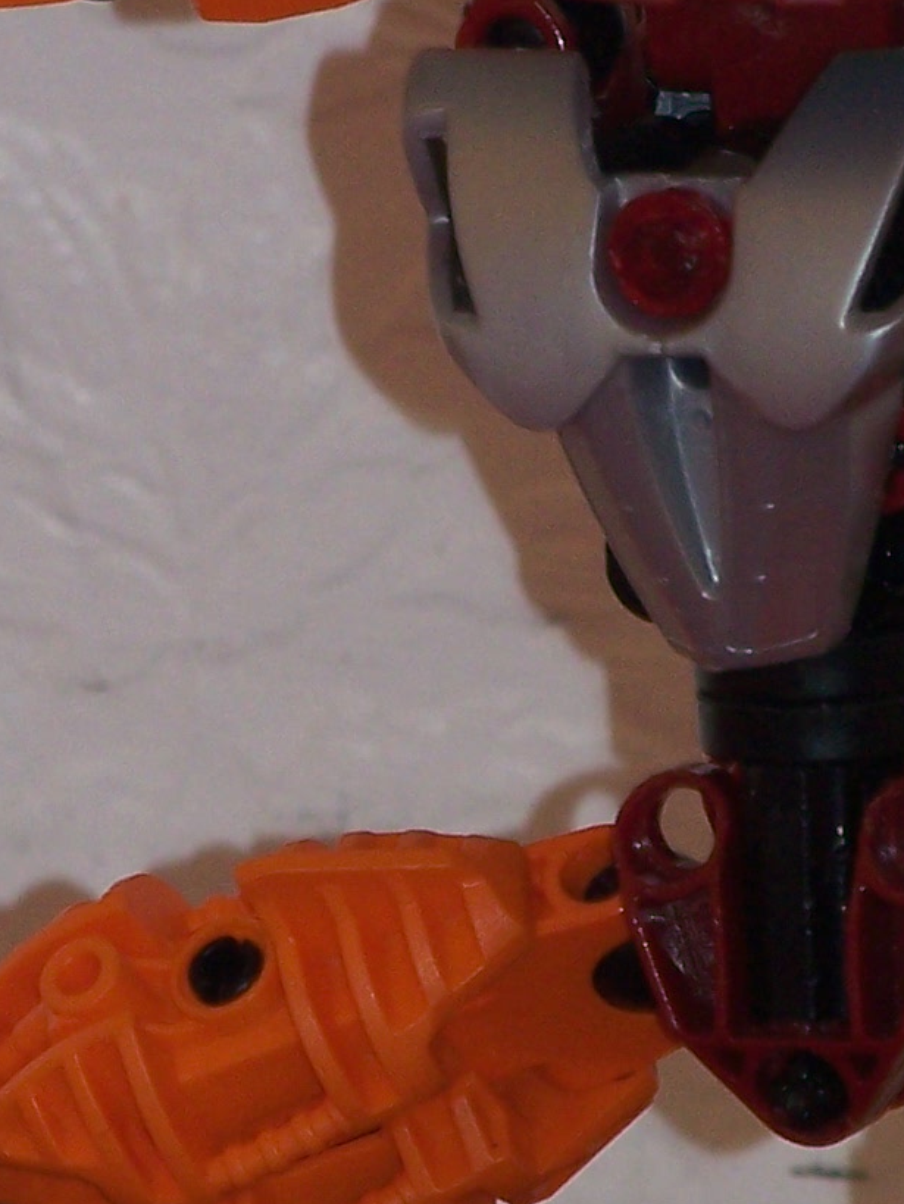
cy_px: 776
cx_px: 453
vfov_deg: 2.6
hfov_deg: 2.0
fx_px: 26234
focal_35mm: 754
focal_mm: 36.2
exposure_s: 1/40
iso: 80
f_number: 3.2
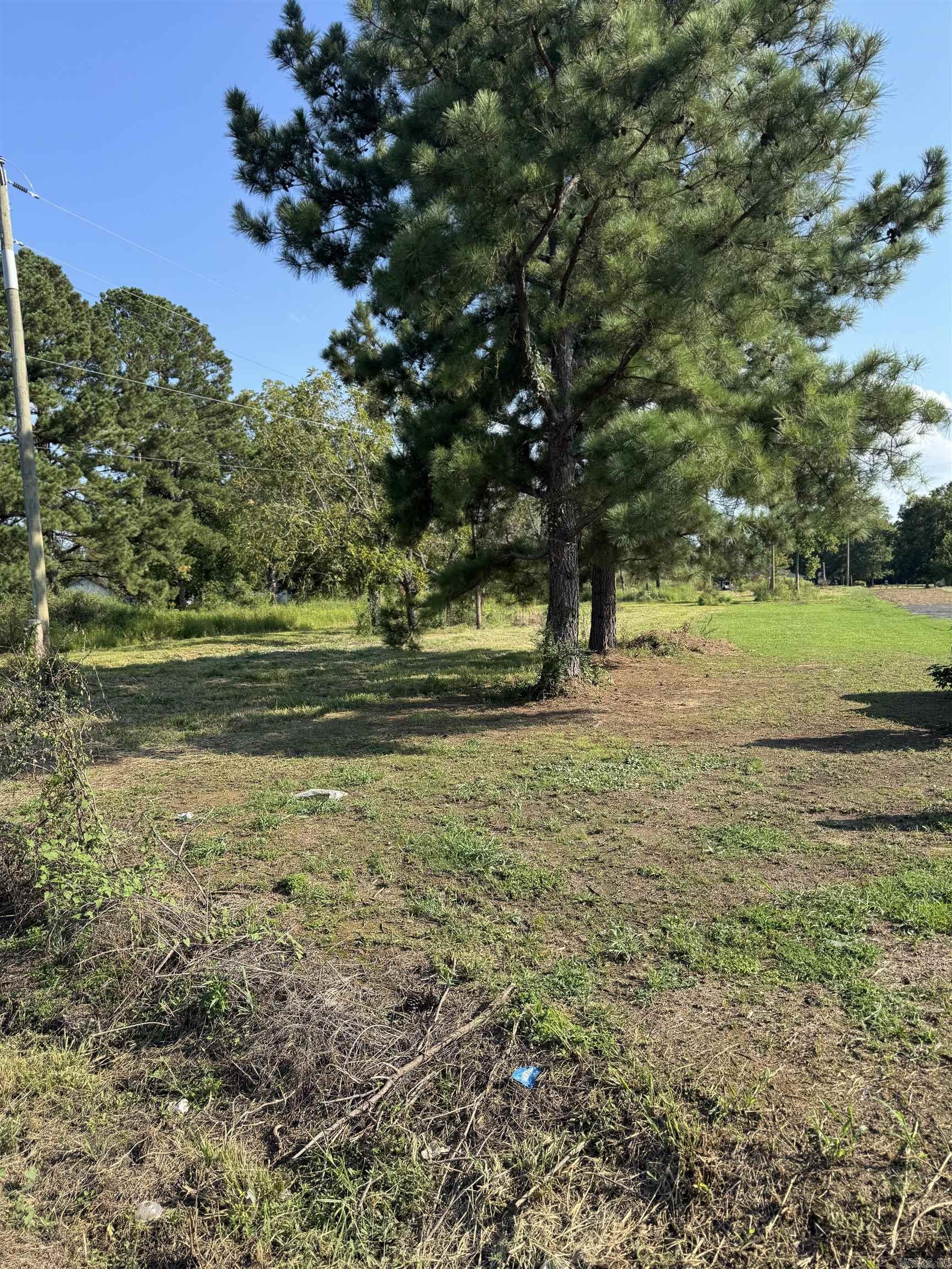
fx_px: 880
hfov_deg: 56.8
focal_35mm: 24
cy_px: 634
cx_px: 476
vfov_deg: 71.6
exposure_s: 1/1818
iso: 80
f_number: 1.78
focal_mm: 6.76
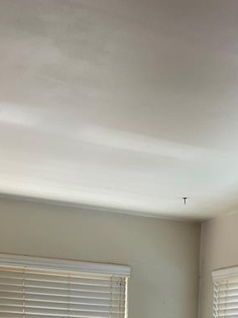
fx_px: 716
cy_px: 463
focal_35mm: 78
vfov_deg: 21.4
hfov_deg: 18.9
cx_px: 123
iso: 80
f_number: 1.6
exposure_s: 1/60
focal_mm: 5.1
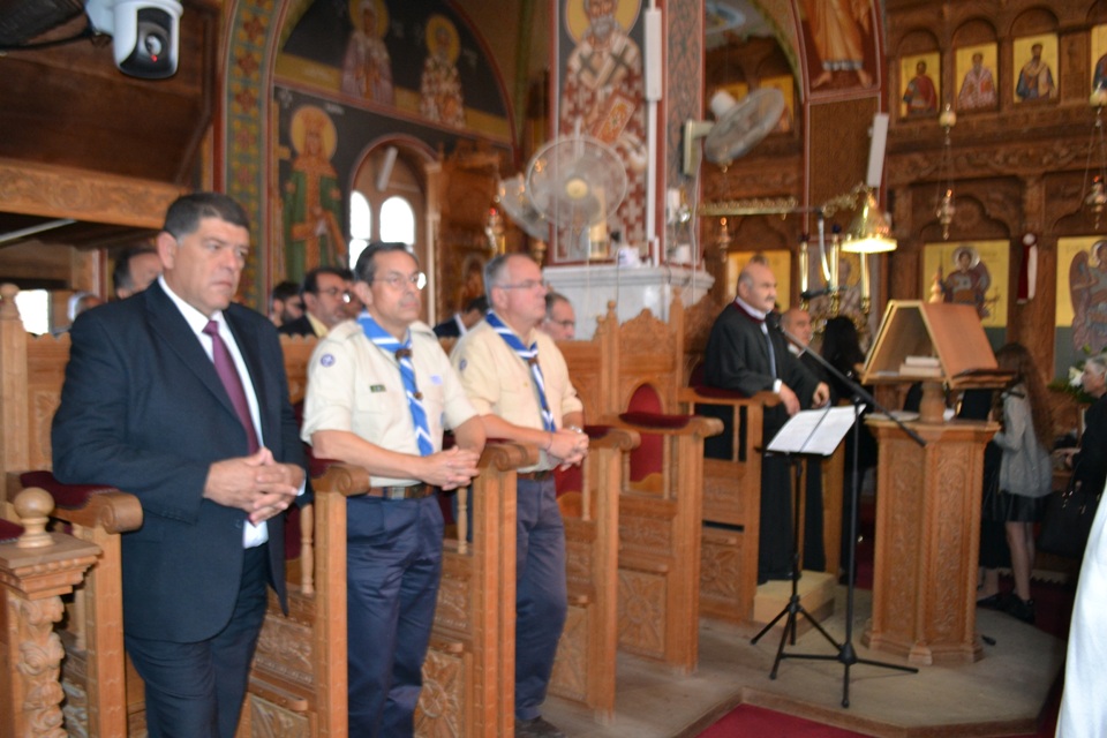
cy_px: 369
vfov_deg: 47.9
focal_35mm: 27
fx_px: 830
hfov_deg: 67.4
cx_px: 554
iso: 1100
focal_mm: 18
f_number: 3.5
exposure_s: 1/60
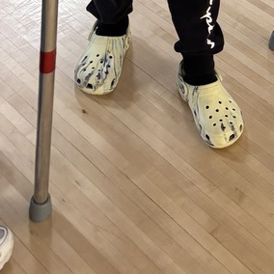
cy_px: -172
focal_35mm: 83
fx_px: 743
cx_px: 312
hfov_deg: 19.8
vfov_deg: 17.9
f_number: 1.6
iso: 320
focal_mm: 5.96
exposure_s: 1/60
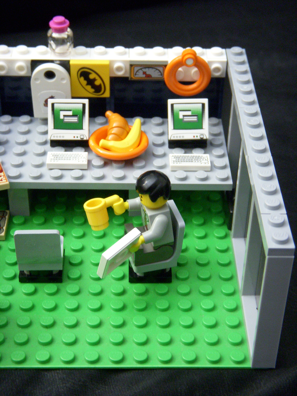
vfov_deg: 25.7
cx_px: 148
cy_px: 198
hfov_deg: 19.4
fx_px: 869
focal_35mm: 76
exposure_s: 1/10
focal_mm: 12.6
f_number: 3.8
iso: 400
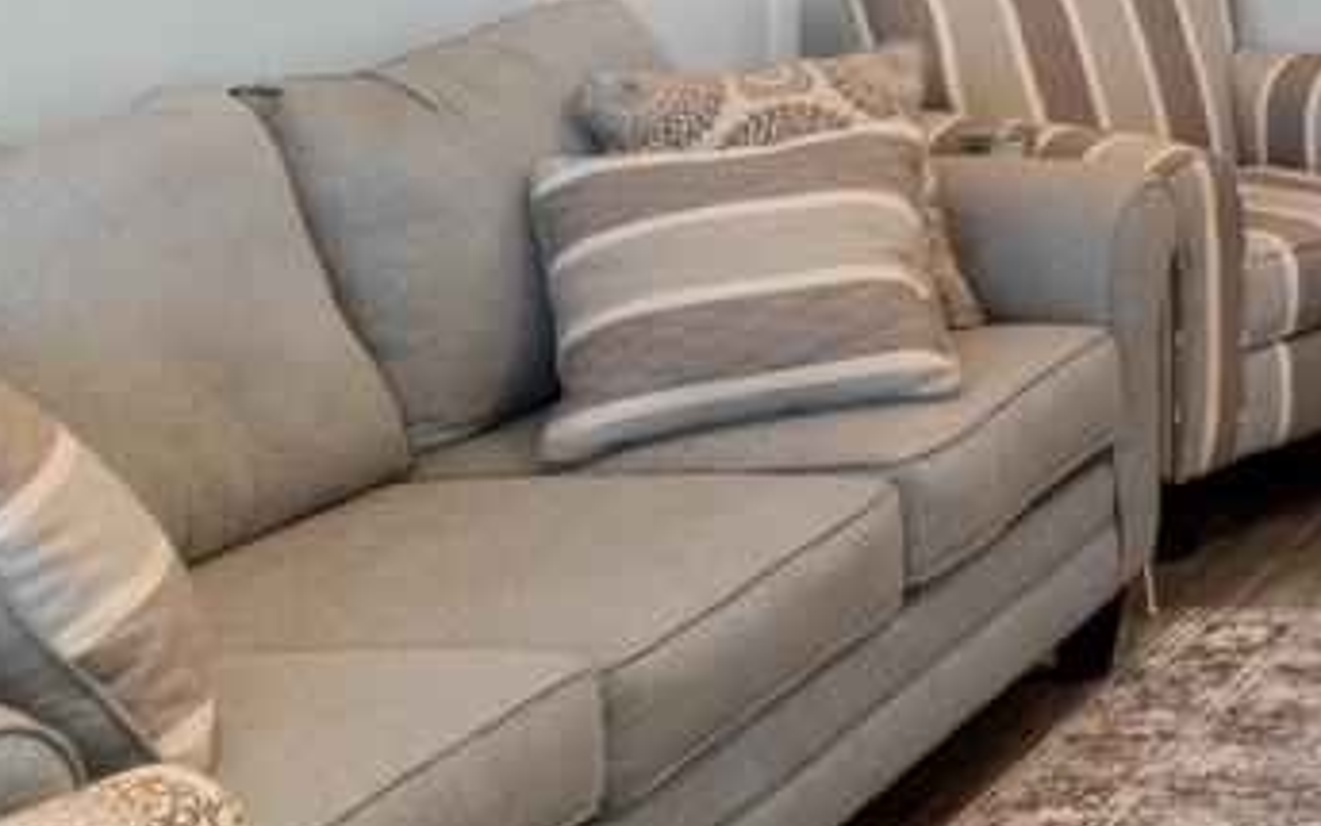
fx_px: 2592
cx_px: 2227
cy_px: -392
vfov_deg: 16.6
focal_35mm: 72
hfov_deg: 21.4
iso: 100
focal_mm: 10
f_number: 4.5
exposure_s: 1/5
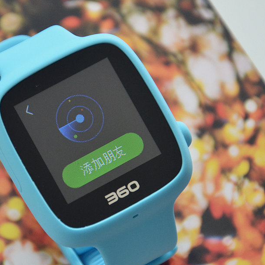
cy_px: 150
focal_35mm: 245
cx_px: 80
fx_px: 2122
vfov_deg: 7.1
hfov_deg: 7.1
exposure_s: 1/160
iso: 1600
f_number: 6.3
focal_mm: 98
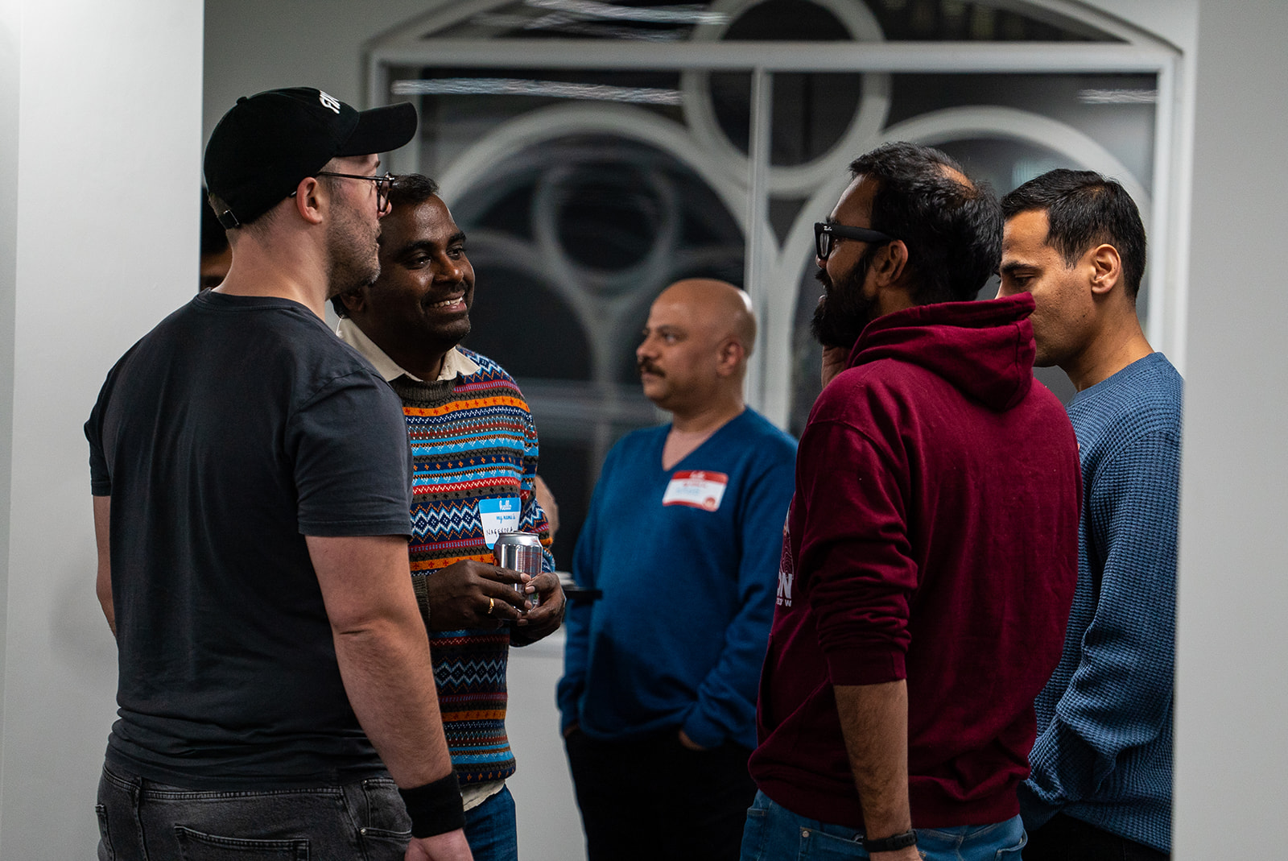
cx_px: 644
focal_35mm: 196
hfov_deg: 10.5
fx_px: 7017
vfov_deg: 7.0
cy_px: 430
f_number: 5.6
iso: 1600
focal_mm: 196
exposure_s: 1/160
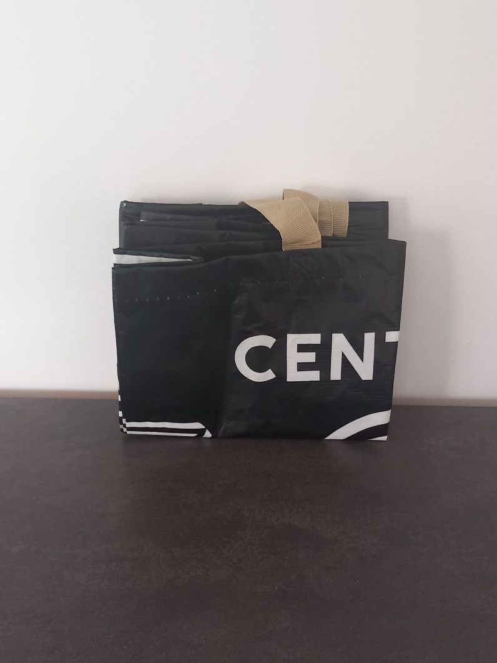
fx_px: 517
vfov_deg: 65.3
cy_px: 332
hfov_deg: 51.4
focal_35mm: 27
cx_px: 248
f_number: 1.8
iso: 250
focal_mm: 4
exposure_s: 1/50
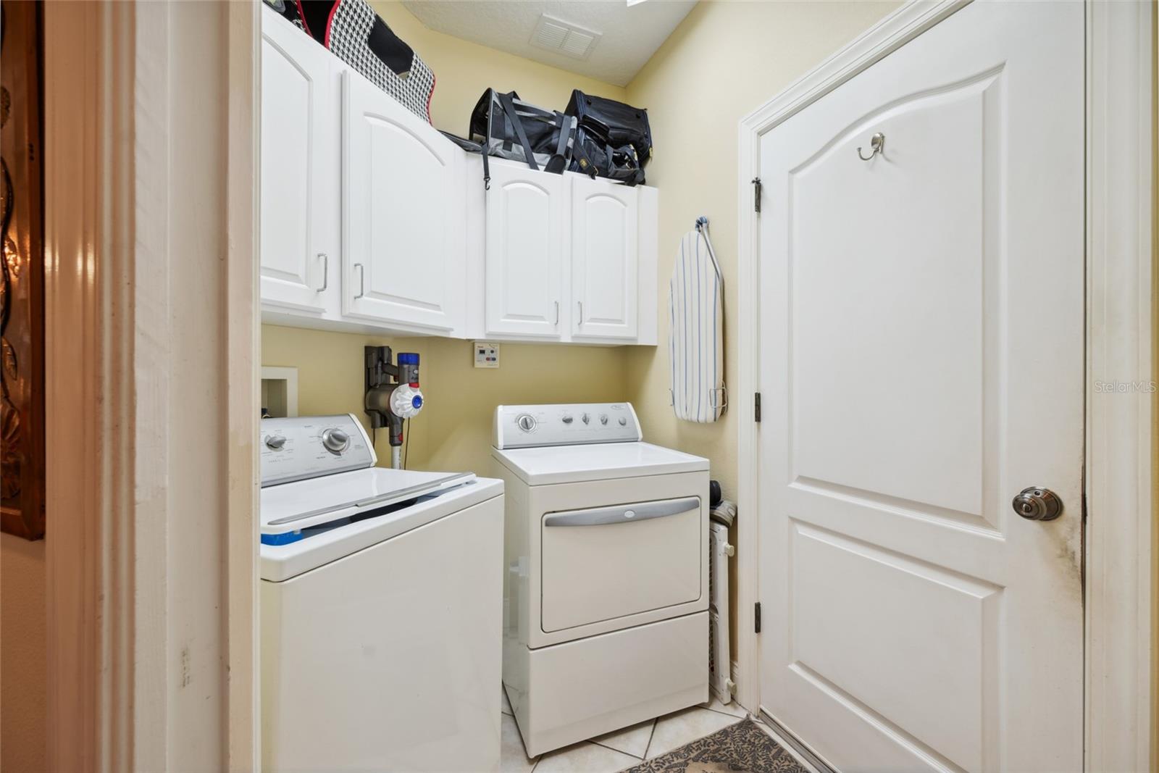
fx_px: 451
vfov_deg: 81.2
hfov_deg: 104.2
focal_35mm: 14
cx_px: 580
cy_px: 386
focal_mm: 14
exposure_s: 1/30
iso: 250
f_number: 6.3
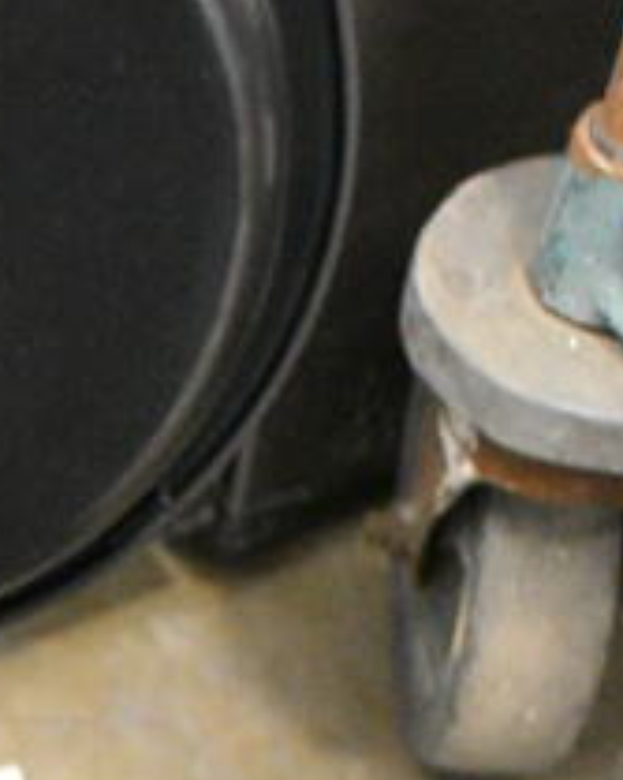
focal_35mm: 111
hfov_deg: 13.2
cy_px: 737
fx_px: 2560
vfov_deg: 17.0
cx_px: -291
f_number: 3.5
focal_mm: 18
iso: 6400
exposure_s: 1/30
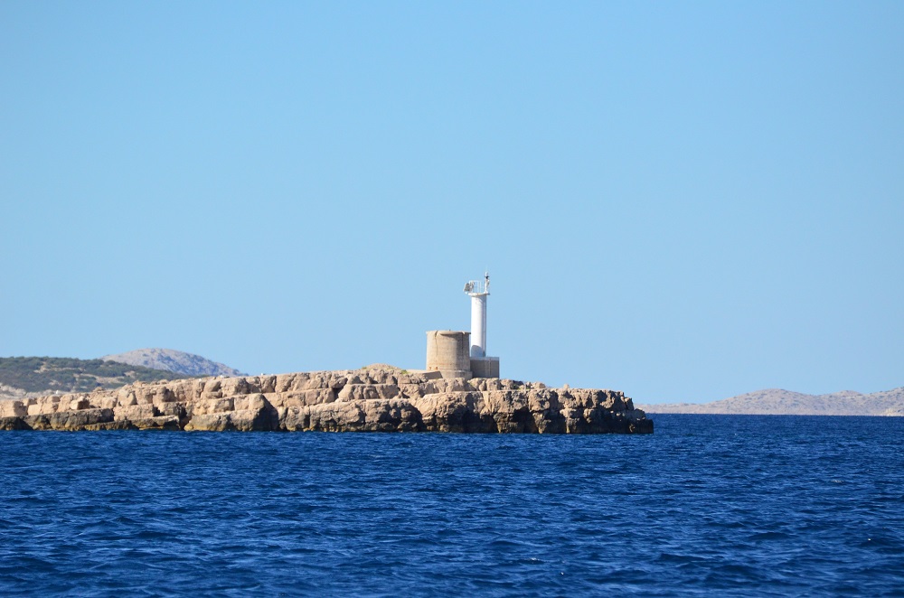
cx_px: 452
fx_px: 8268
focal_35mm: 330
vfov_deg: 4.1
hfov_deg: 6.3
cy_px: 299
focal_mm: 220
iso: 1100
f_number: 5.3
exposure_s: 1/8000
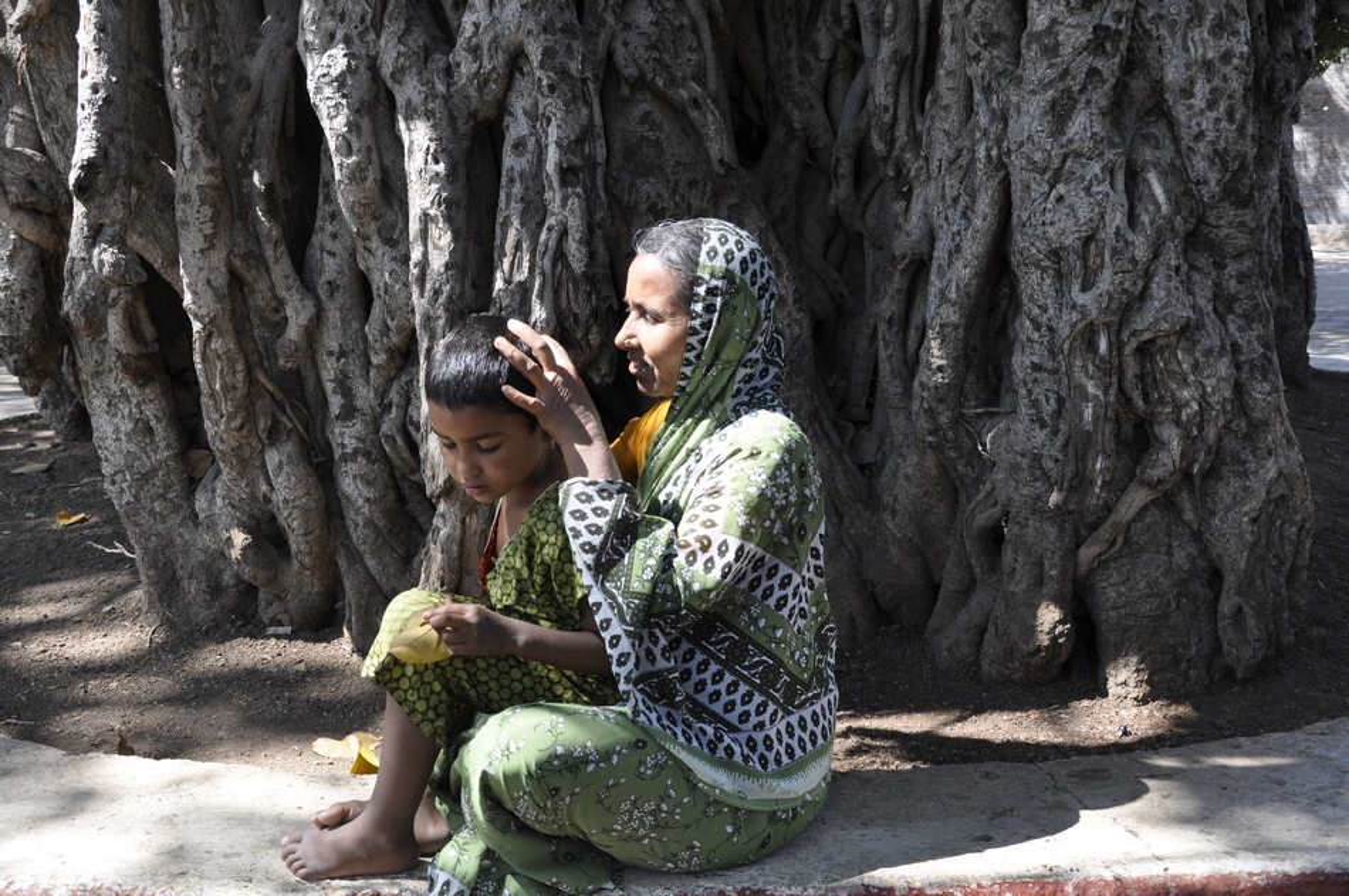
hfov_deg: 49.6
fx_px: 1460
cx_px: 674
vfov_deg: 34.1
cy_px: 448
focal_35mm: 39
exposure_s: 1/125
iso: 200
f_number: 5.6
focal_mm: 26
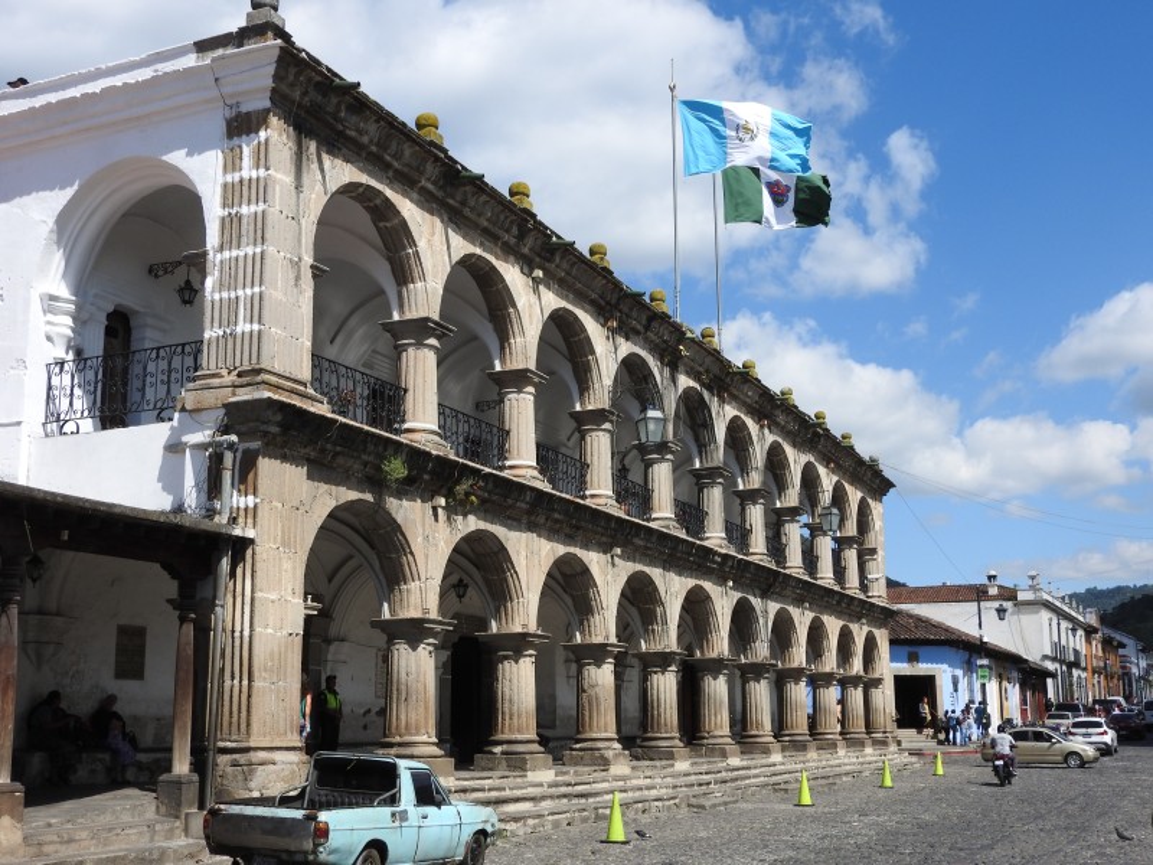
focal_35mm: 45
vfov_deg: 32.2
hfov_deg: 42.1
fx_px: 1499
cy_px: 432
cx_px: 576
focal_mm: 8.1
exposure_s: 1/1250
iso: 100
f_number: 4
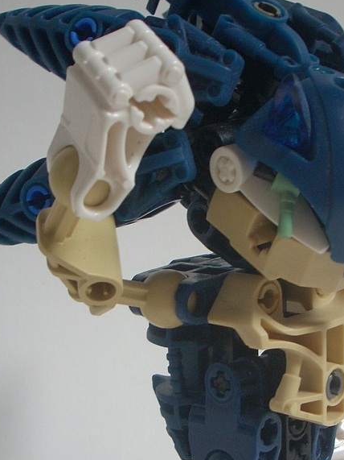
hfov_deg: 17.7
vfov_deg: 23.4
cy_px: 338
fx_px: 1100
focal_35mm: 83
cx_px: 220
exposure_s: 1/30
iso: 84
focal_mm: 6.2
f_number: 2.8
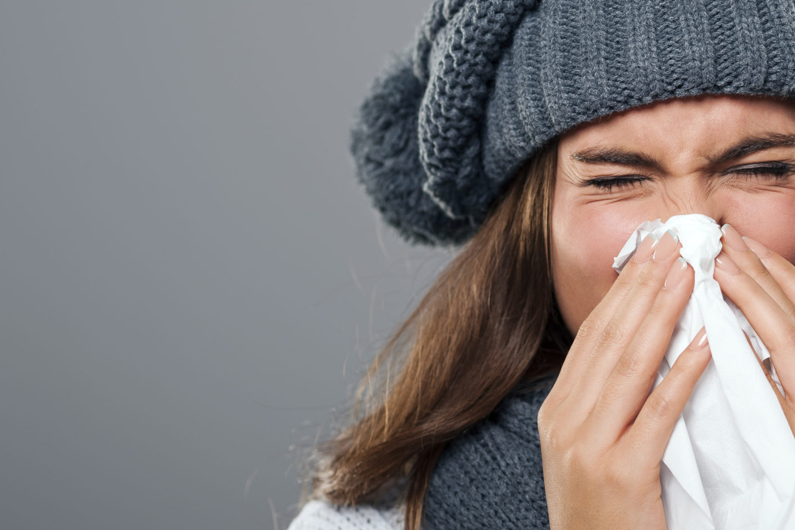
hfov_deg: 13.2
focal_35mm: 155
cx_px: 628
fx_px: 3423
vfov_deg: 8.9
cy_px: 332
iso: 50
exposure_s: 1/200
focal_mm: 85
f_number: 3.2
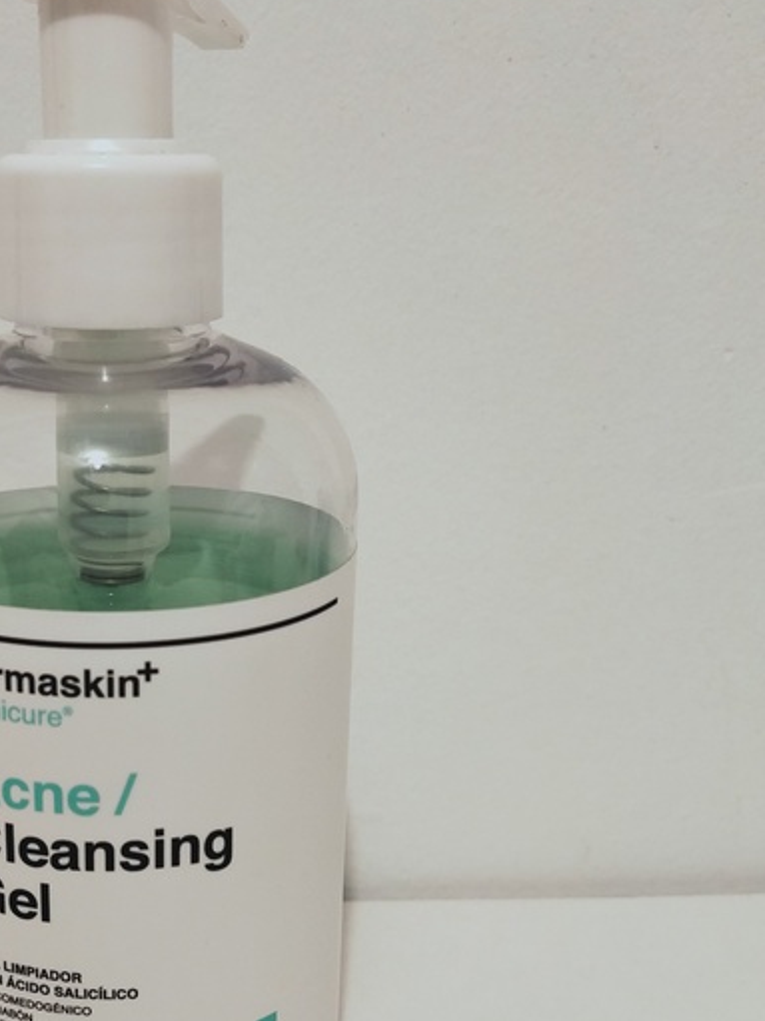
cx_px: 182
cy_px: 609
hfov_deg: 38.5
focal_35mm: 36
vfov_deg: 51.1
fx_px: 1061
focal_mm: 3.99
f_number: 1.7
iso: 245
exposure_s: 1/33
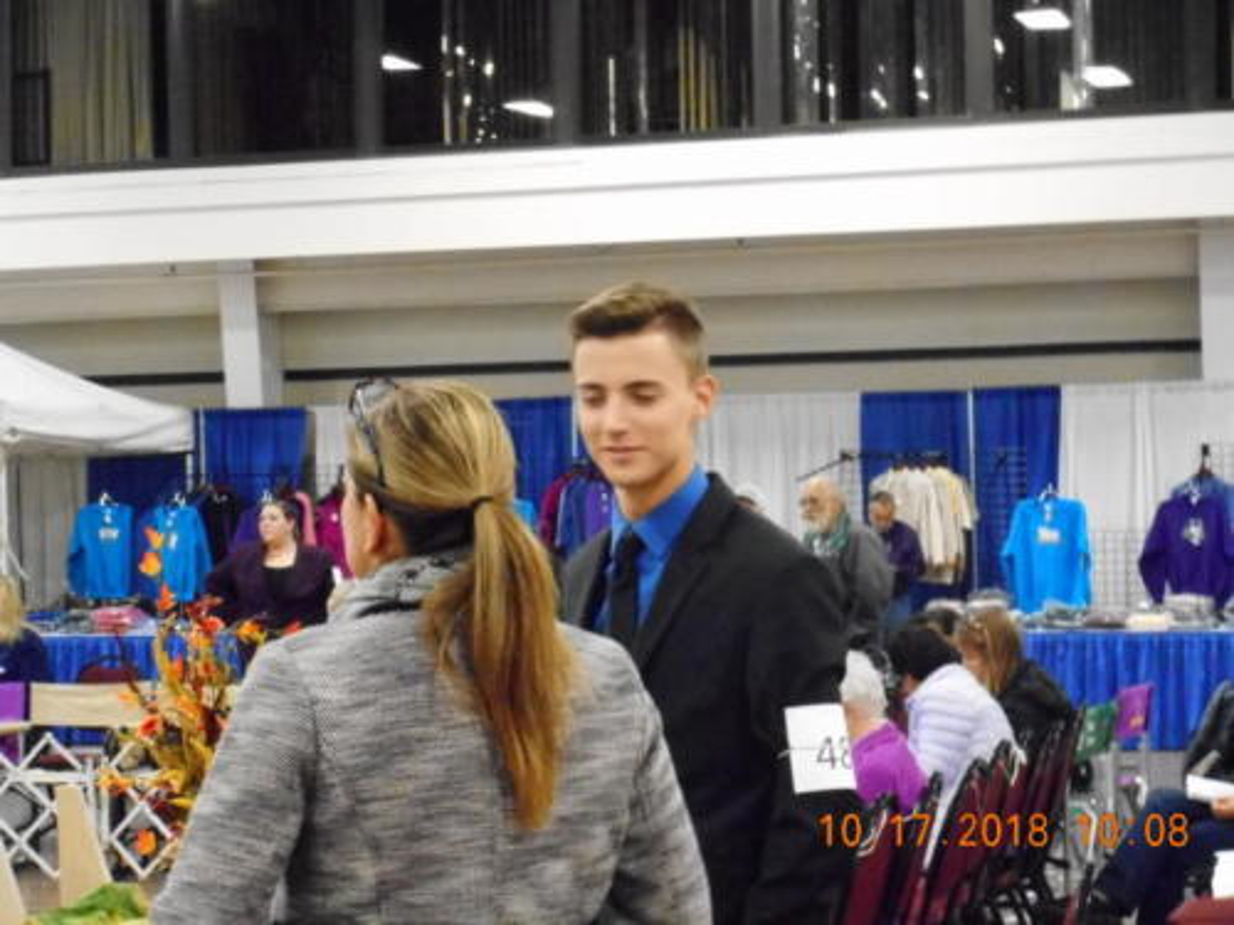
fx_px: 3173
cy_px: 462
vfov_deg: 16.6
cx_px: 617
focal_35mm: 89
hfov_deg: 22.0
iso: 1600
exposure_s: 1/13
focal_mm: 15.9
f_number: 5.6
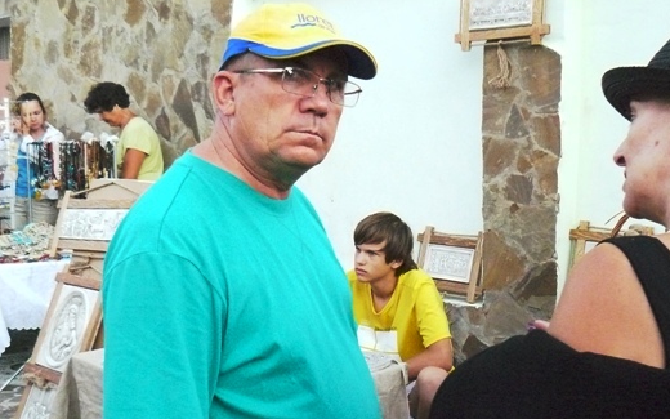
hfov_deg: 42.5
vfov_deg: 27.4
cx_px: 387
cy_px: 236
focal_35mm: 47
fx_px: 858
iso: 800
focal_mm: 6
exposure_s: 1/125
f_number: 2.8
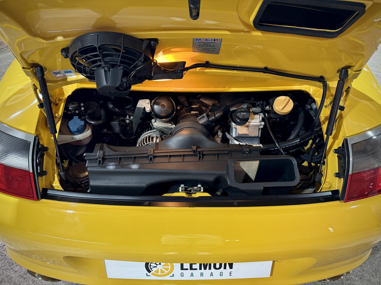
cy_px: 142
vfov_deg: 56.8
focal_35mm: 24
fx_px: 264
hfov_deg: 71.6
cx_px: 190
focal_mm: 6.76
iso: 640
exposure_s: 1/33
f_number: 1.78
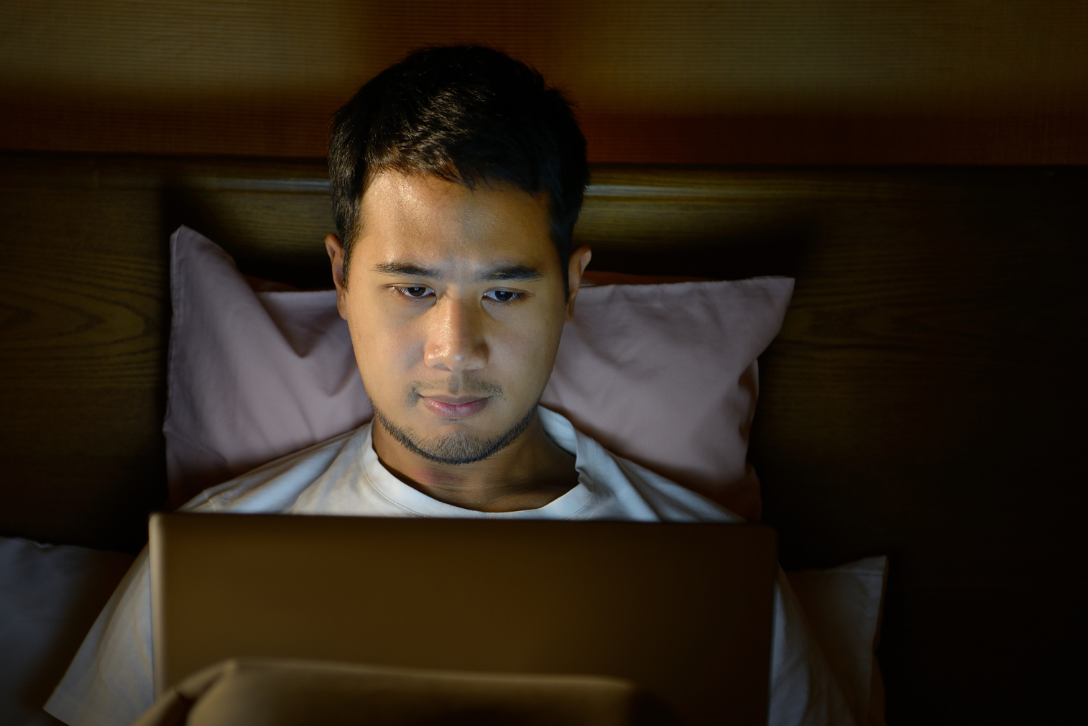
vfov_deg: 14.0
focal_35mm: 98
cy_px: 452
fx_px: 2962
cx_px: 411
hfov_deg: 20.8
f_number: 2.8
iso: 200
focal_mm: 70
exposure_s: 1/10
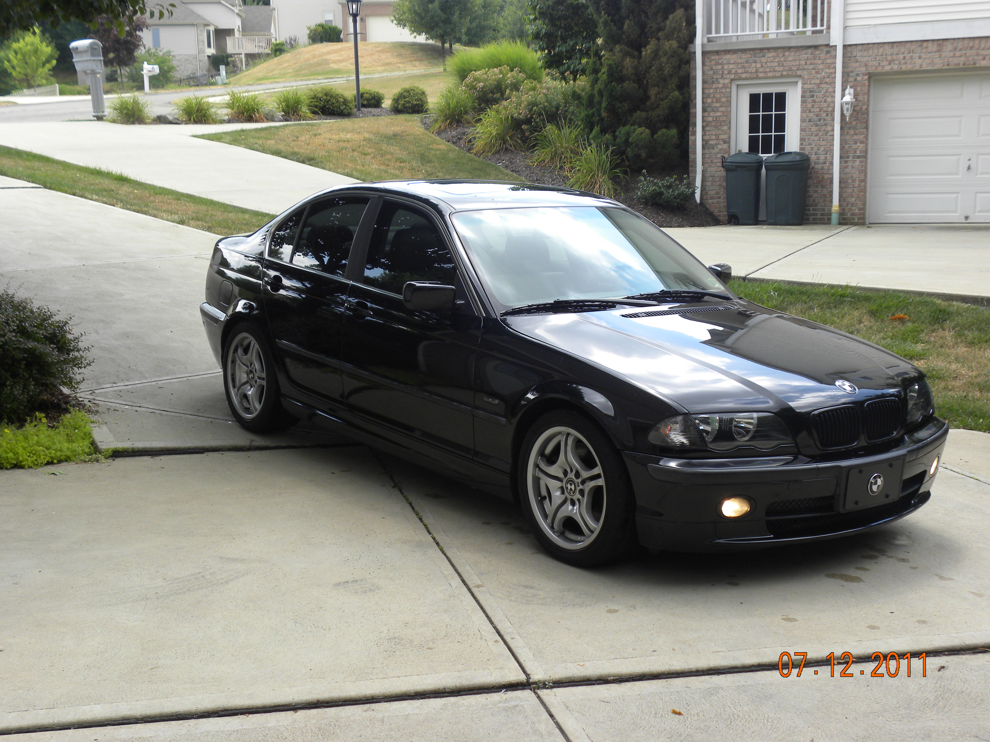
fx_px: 1316
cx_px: 495
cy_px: 371
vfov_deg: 31.5
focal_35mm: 46
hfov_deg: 41.2
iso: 64
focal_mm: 8.2
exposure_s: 1/140
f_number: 3.5
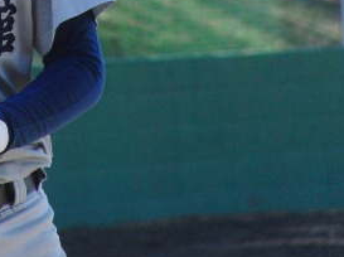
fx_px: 10977
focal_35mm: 1106
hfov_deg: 1.8
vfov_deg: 1.3
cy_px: -39
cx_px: -34
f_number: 4.4
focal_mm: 83.3
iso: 200
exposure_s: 1/320
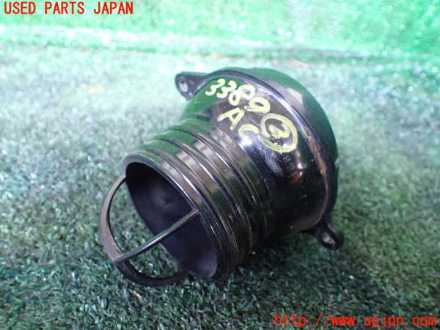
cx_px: 220
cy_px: 165
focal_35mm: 30
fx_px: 381
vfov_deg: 46.8
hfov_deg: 60.0
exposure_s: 1/40
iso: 800
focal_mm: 5.4
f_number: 2.3
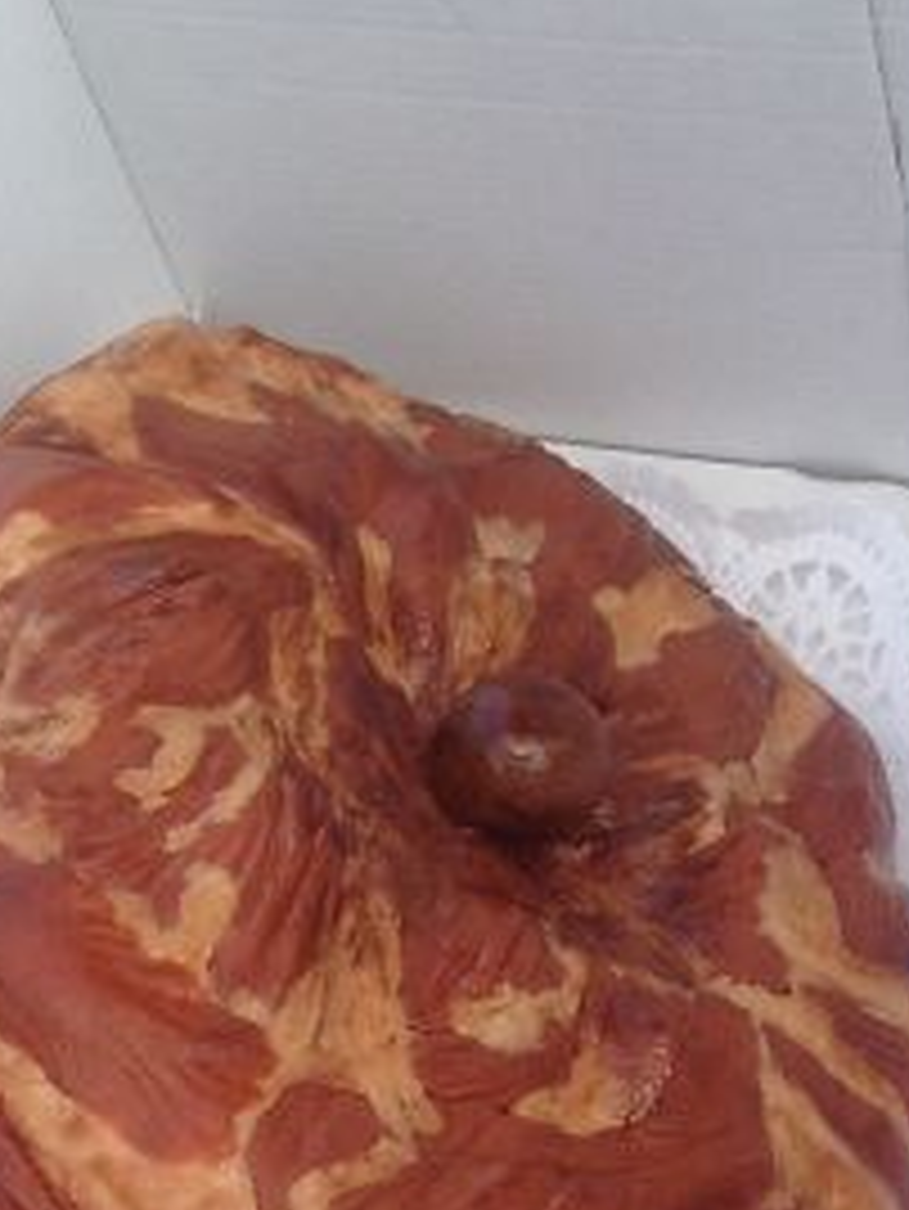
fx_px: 3673
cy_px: 1705
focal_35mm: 105
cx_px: 466
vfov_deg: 17.2
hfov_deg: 14.1
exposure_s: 1/201
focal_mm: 4.28
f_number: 2.4
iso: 50
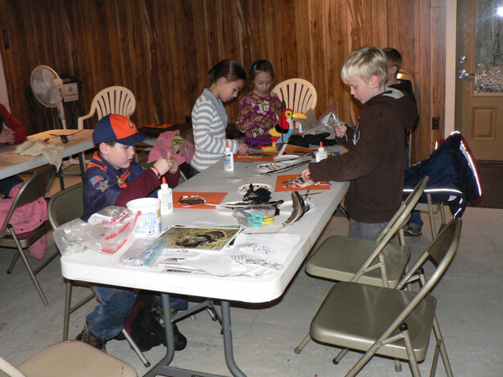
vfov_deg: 38.7
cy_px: 191
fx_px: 538
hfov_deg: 50.1
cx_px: 257
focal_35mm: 37
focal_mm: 6
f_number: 2.8
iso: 200
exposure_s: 1/60
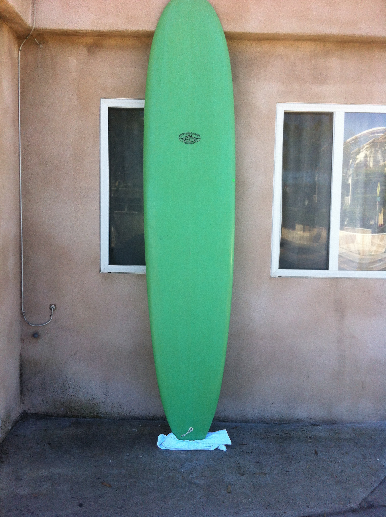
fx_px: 522
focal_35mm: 35
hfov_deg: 40.6
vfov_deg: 52.7
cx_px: 193
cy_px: 258
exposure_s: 1/311
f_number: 2.8
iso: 80
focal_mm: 3.85
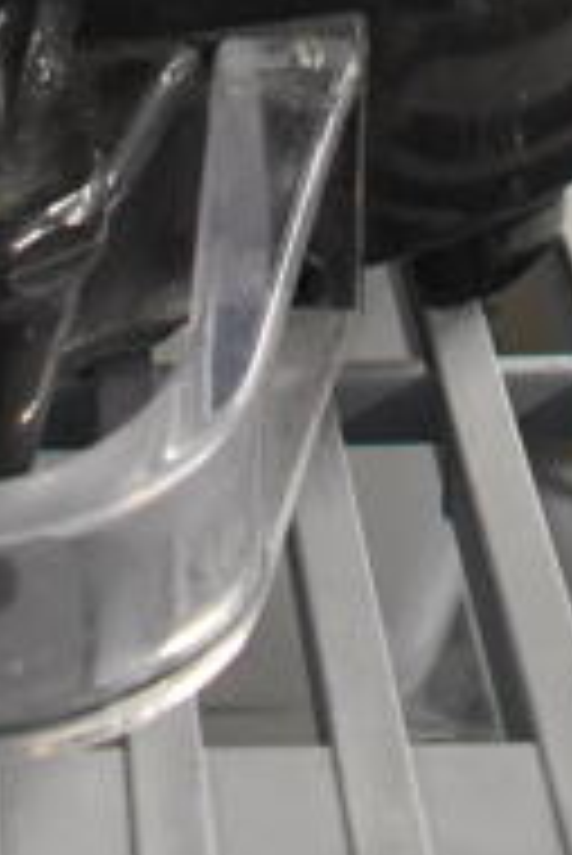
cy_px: -1159
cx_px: -9
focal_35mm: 130
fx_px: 3092
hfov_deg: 10.5
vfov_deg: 12.5
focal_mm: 18
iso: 4500
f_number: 3.5
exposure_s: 1/125
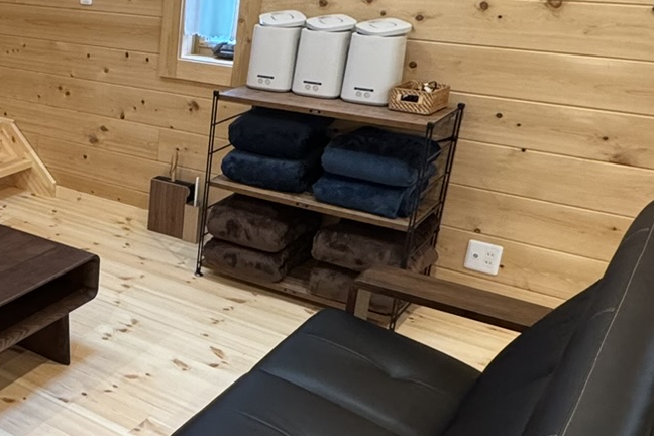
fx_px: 836
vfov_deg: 29.2
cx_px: -42
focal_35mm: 46
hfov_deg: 36.9
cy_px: 192
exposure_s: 1/50
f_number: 2.2
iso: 320
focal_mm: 2.22
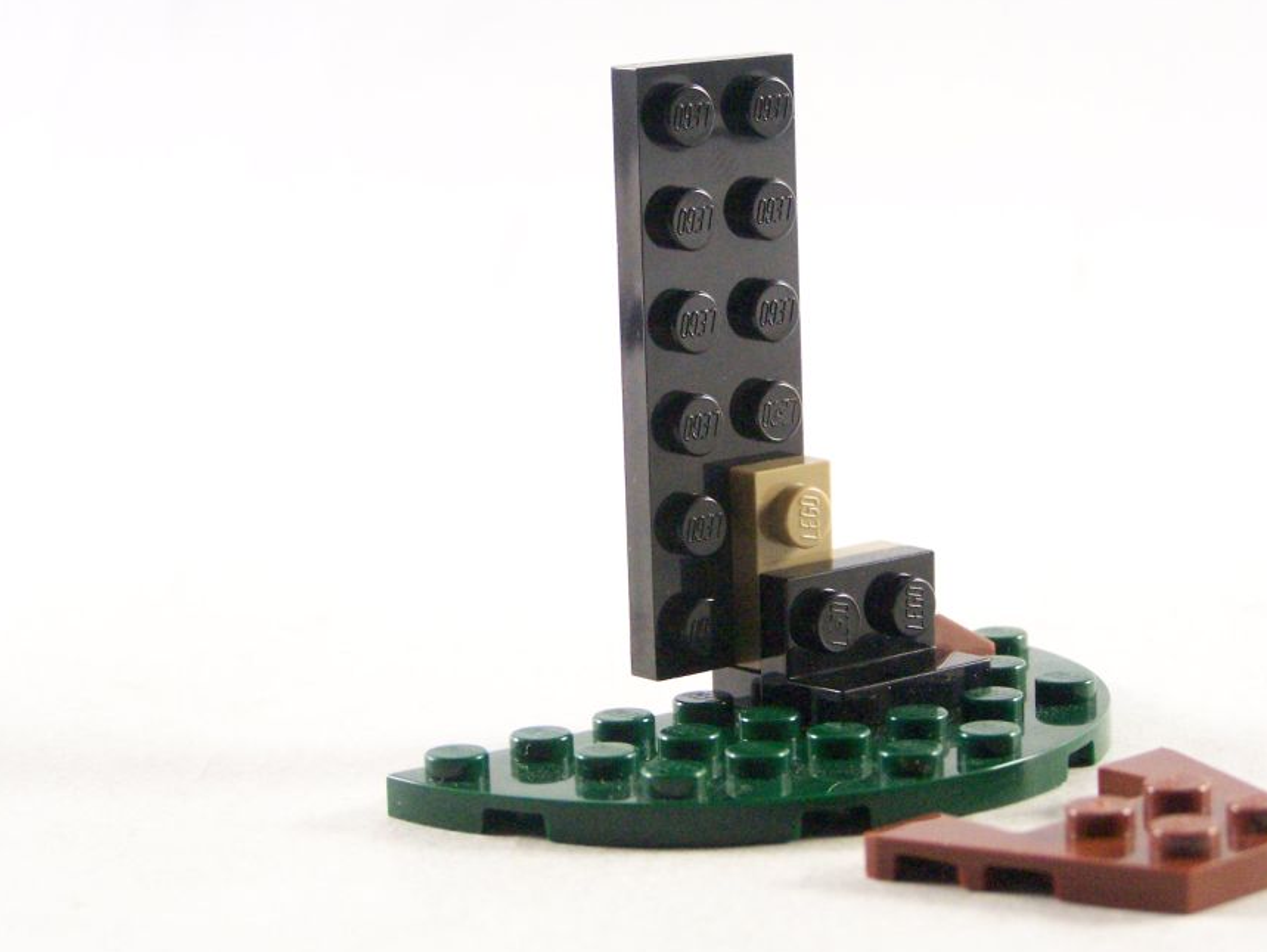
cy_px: 441
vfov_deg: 13.2
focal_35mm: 112
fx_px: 4101
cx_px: 740
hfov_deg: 17.6
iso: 400
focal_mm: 15.6
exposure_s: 1/60
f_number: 3.2
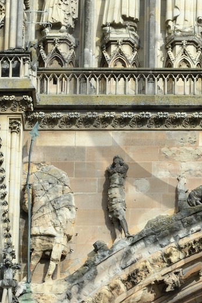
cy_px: 41
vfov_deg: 5.8
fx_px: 2975
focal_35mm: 353
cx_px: 239
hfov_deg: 3.9
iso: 200
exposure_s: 1/200
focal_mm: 116
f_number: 11
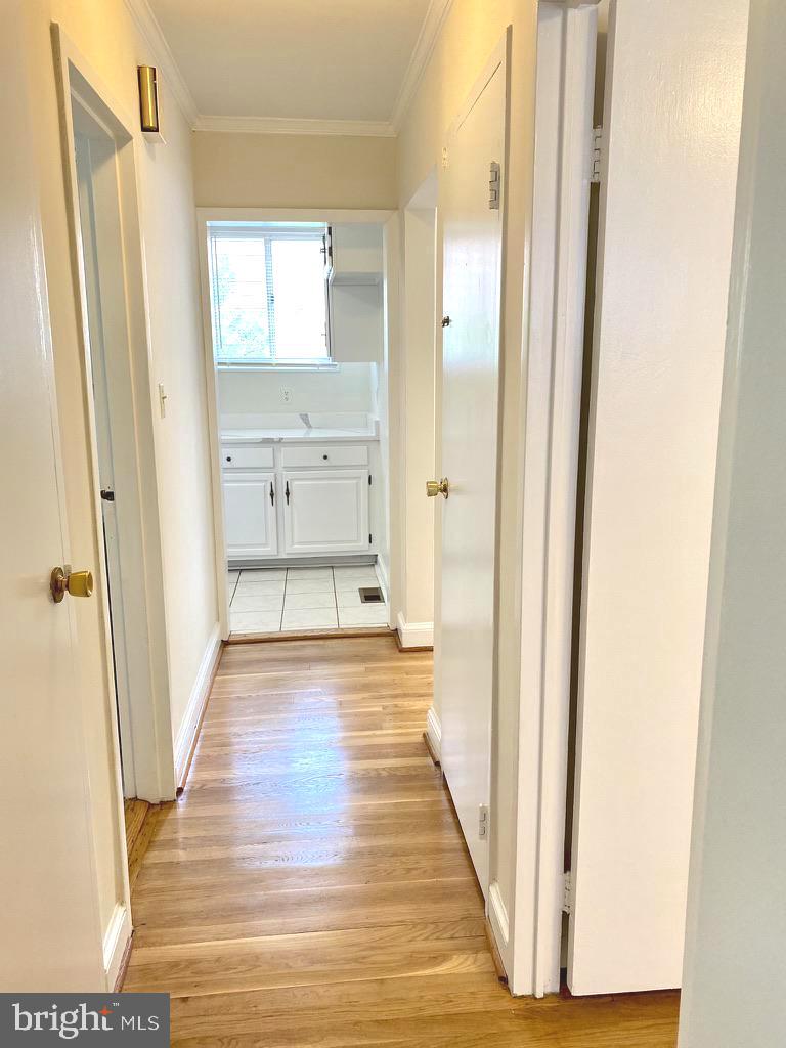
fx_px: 787
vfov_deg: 67.3
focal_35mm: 26
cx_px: 393
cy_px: 524
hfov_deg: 53.1
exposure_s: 1/60
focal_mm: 4.25
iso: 160
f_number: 1.8
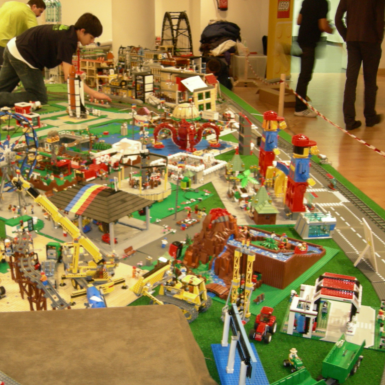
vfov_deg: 38.3
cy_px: 199
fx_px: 554
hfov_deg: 38.1
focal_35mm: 44
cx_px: 142
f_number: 2.7
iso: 200
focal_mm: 7.5
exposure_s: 1/9
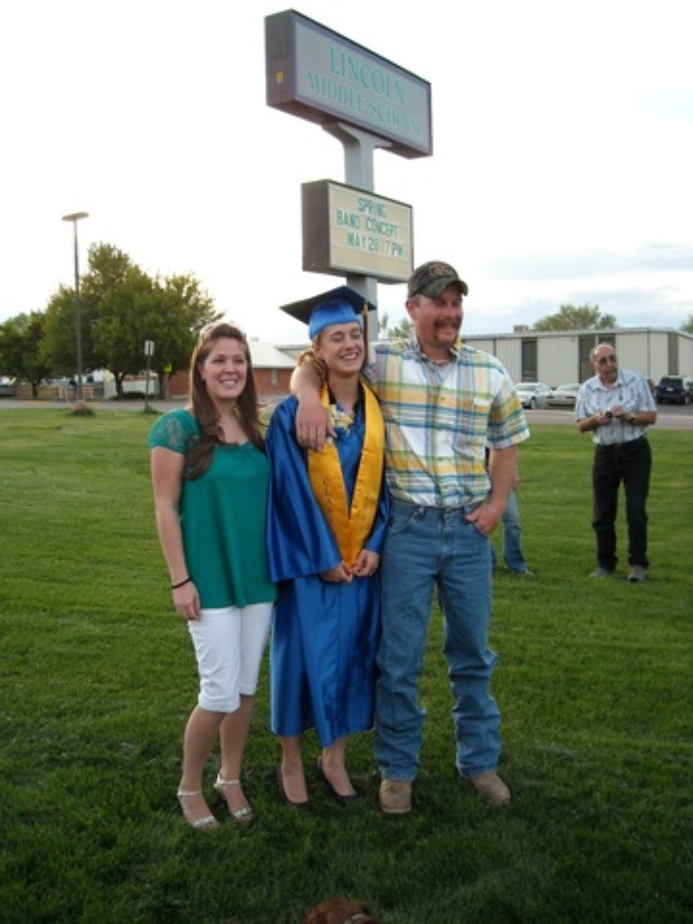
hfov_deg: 40.7
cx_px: 346
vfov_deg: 52.6
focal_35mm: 35
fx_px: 934
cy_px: 462
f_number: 2.8
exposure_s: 1/192
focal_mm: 5.7
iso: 200
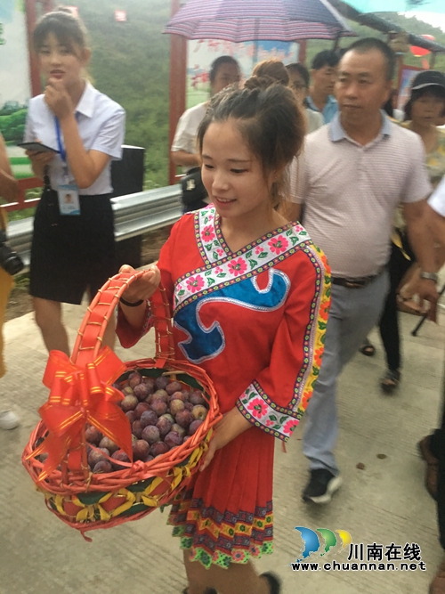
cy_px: 297
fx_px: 497
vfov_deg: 61.7
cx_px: 222
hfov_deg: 48.2
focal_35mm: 29
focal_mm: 4.15
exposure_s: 1/10
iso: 80
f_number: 2.2
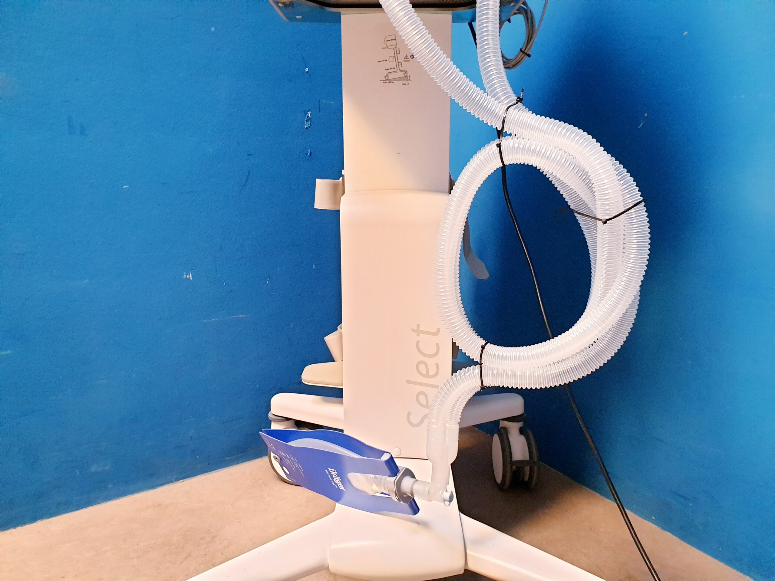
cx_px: 388
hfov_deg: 67.3
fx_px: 582
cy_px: 290
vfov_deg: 53.1
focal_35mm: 26
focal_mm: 4.3
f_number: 2.4
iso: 400
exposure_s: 1/50
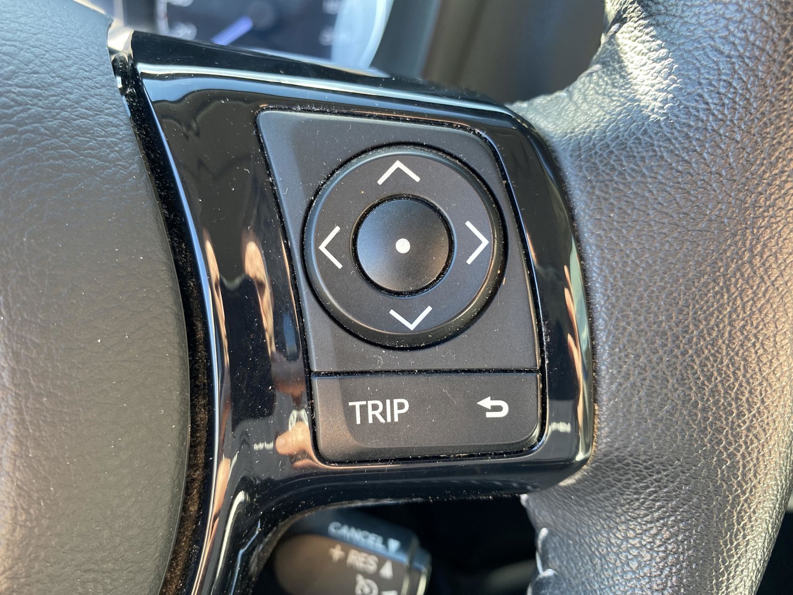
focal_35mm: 26
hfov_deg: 67.3
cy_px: 298
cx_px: 396
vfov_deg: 53.1
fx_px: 596
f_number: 1.8
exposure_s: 1/94
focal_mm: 4.25
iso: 125
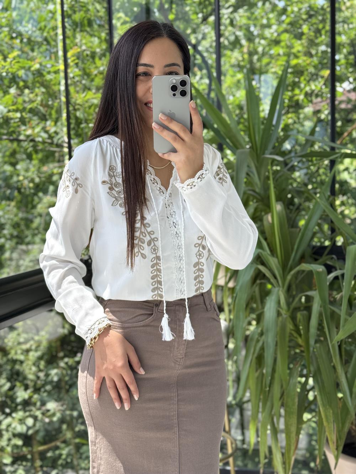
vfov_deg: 39.7
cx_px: 178
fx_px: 658
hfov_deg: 30.3
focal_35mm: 48
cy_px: 237
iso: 64
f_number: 1.78
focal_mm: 6.76
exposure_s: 1/301
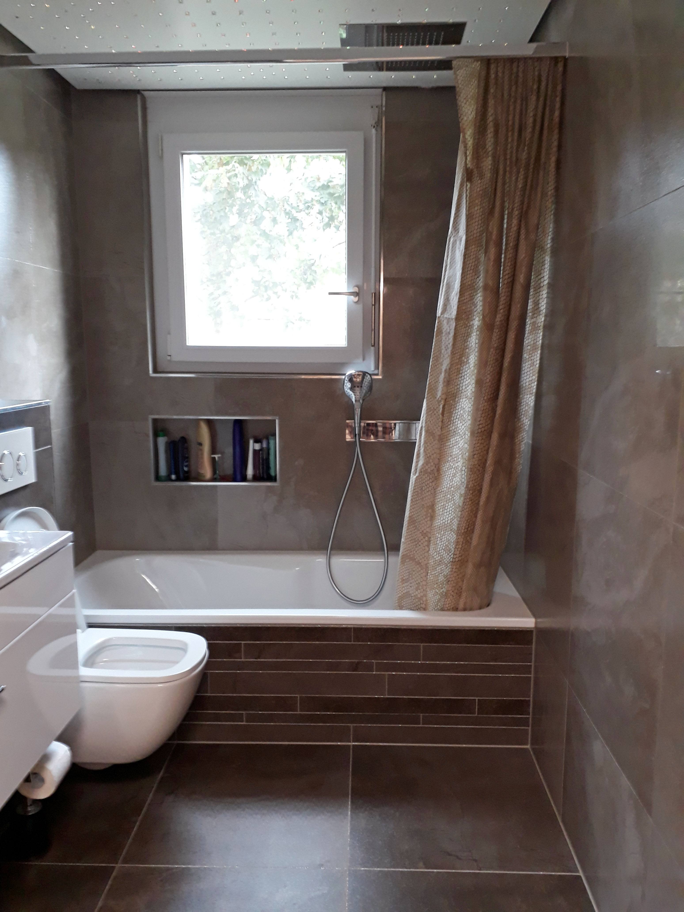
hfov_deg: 51.4
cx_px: 342
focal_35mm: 27
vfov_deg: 65.3
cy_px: 456
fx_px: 711
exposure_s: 1/20
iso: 160
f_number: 1.9
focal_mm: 3.6
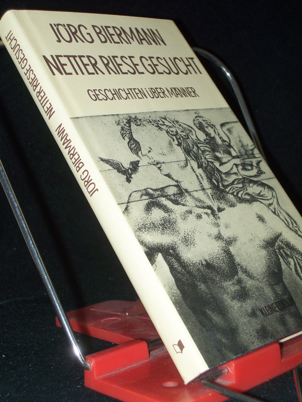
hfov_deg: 22.3
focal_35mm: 66
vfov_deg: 29.4
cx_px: 151
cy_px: 201
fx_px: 768
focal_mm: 11
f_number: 3.6
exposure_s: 1/80
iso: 80
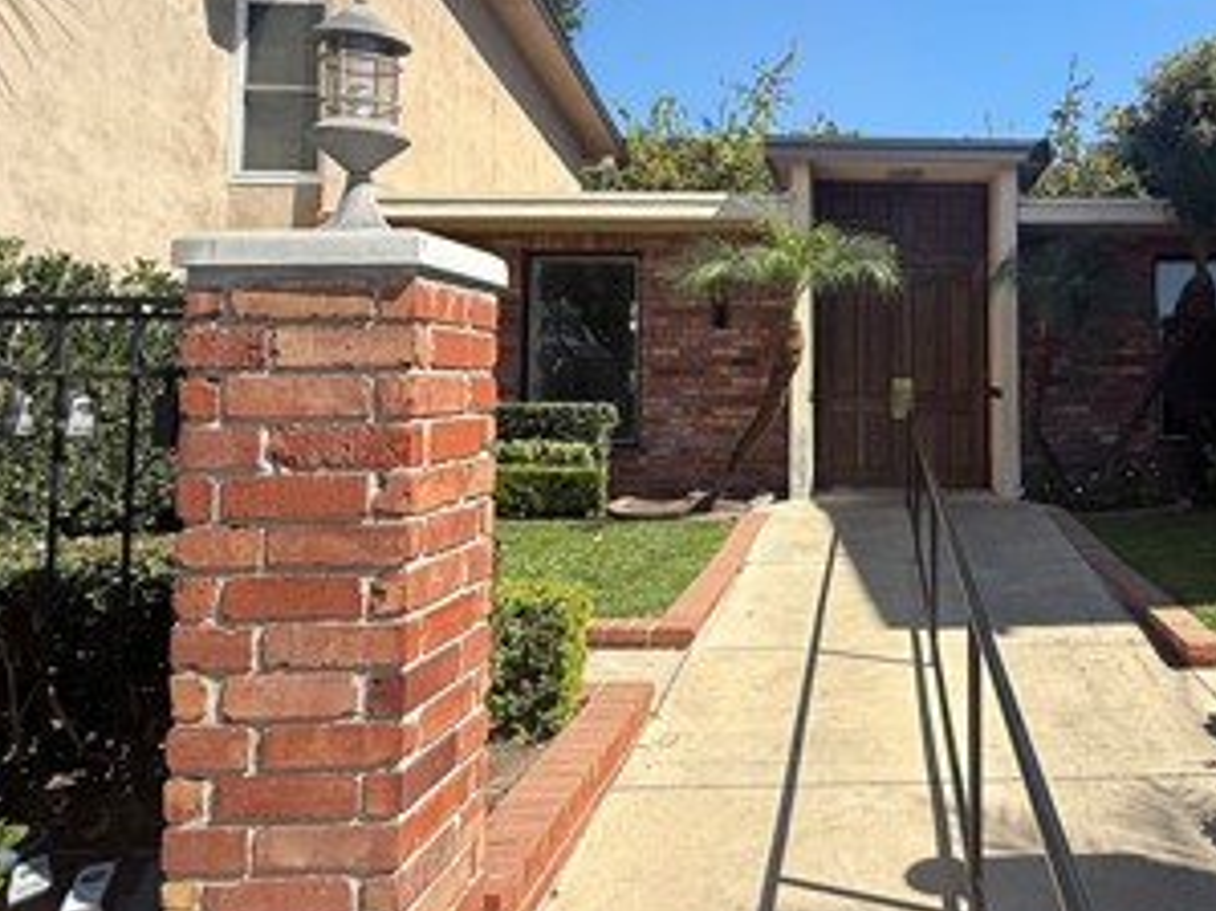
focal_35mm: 30
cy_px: 313
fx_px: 1053
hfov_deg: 56.5
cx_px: 935
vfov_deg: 46.1
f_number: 2.2
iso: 50
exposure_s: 1/1339
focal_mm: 2.22
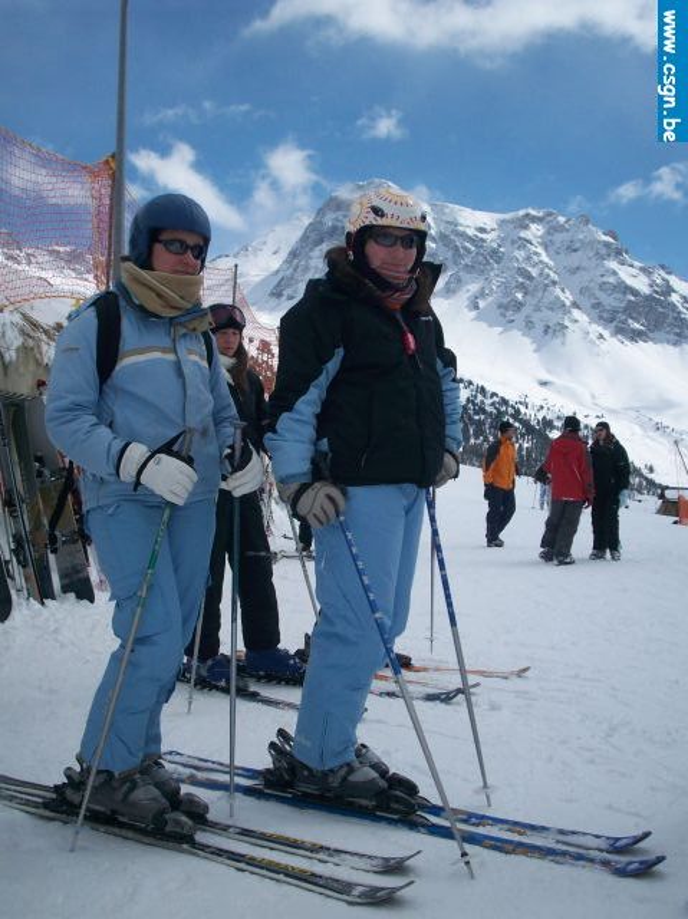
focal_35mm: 46
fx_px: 1221
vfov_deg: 41.3
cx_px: 344
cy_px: 460
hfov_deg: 31.5
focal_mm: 7.6
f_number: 6.3
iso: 80
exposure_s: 1/810
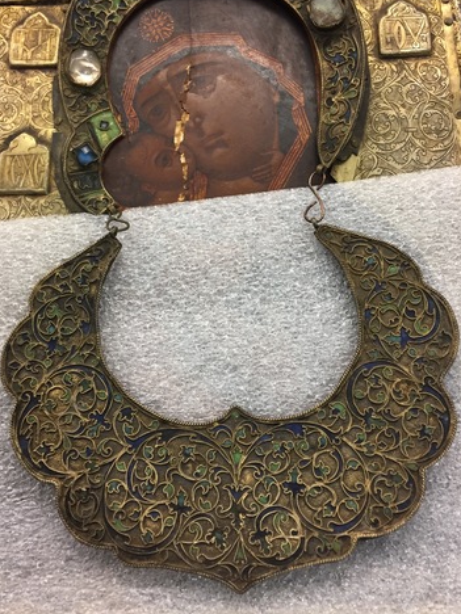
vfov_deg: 53.8
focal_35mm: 34
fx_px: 604
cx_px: 208
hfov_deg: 41.7
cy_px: 262
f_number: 2.2
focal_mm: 4.15
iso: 80
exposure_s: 1/30
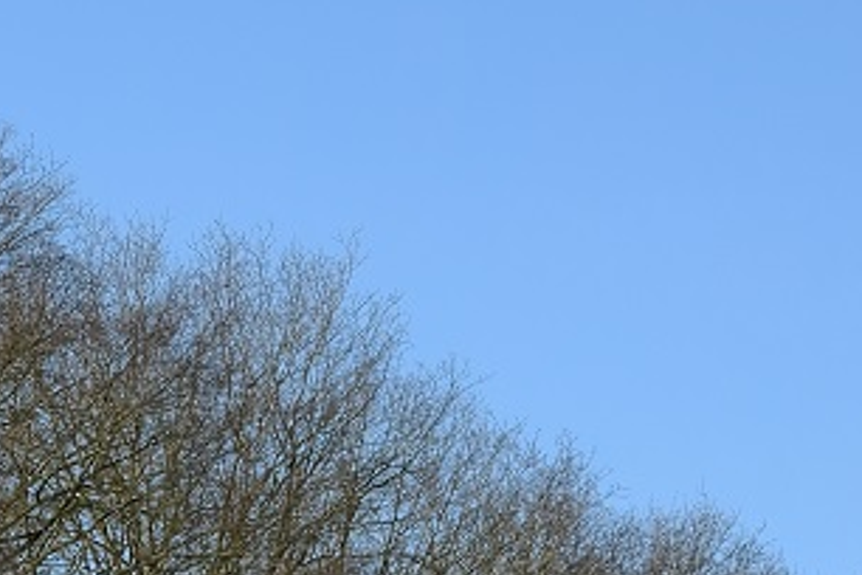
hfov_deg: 6.3
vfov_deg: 4.2
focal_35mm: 325
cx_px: -256
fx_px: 7781
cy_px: 1009
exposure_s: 1/30
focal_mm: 55
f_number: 13
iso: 200
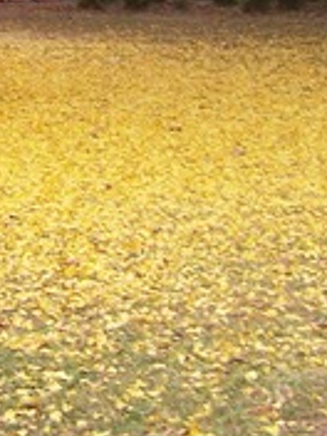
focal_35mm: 139
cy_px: -168
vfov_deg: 13.6
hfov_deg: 10.4
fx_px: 1751
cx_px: -120
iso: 100
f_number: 2.8
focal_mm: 6.3
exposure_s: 1/60
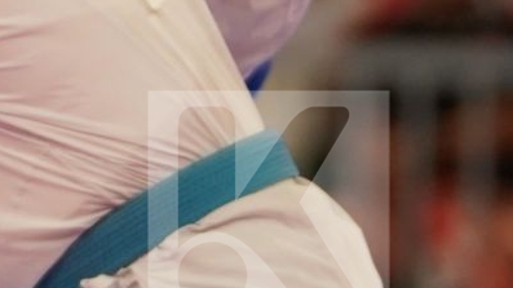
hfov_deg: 2.0
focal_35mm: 1098
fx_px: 14931
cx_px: -607
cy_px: -251
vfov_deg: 1.1
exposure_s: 1/1000
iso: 1600
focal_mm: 154
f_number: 2.8
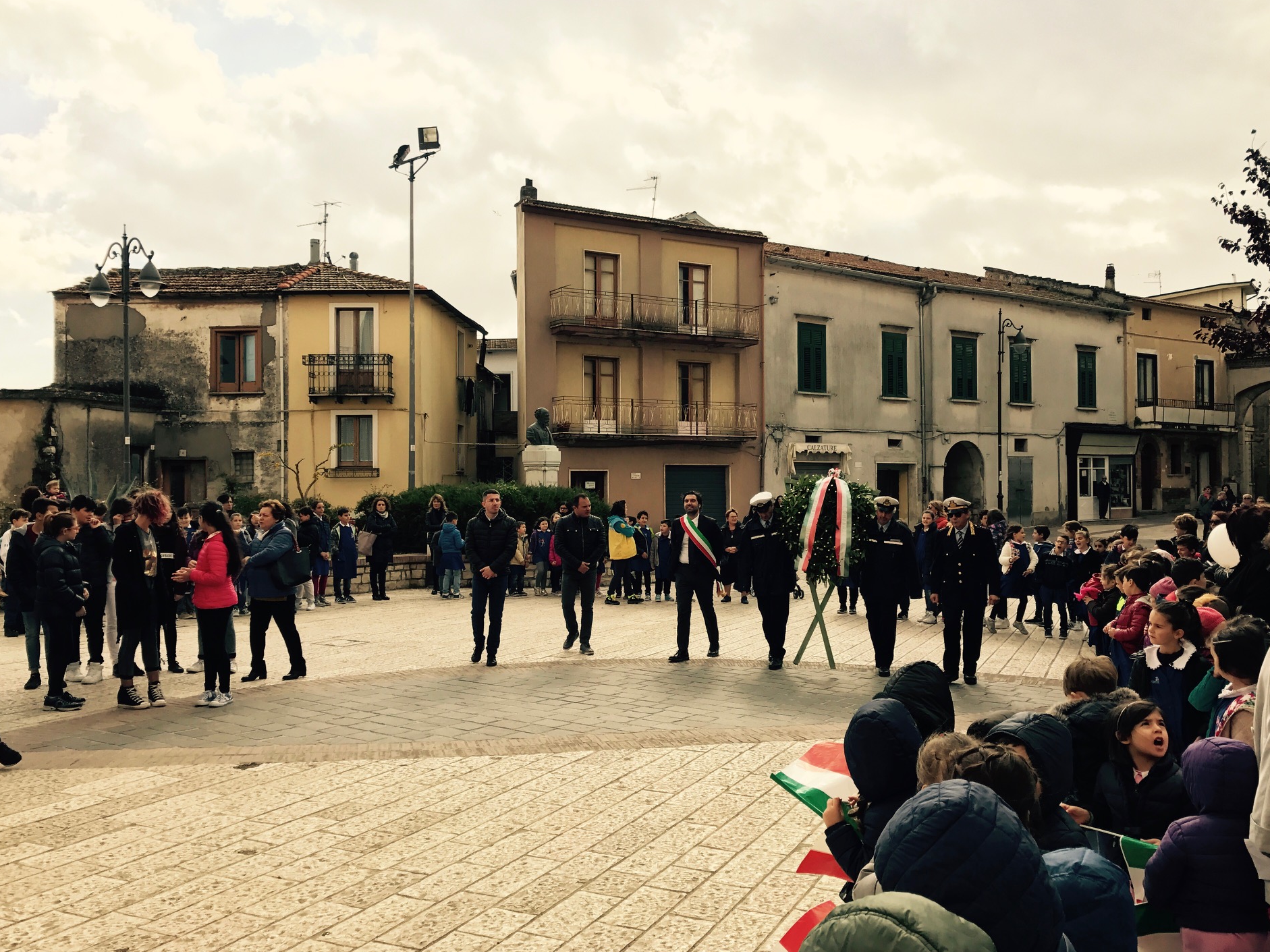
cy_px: 473
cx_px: 645
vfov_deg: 46.8
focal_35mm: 30
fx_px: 1101
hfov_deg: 60.0
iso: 20
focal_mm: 3.99
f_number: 1.8
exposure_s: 1/1294
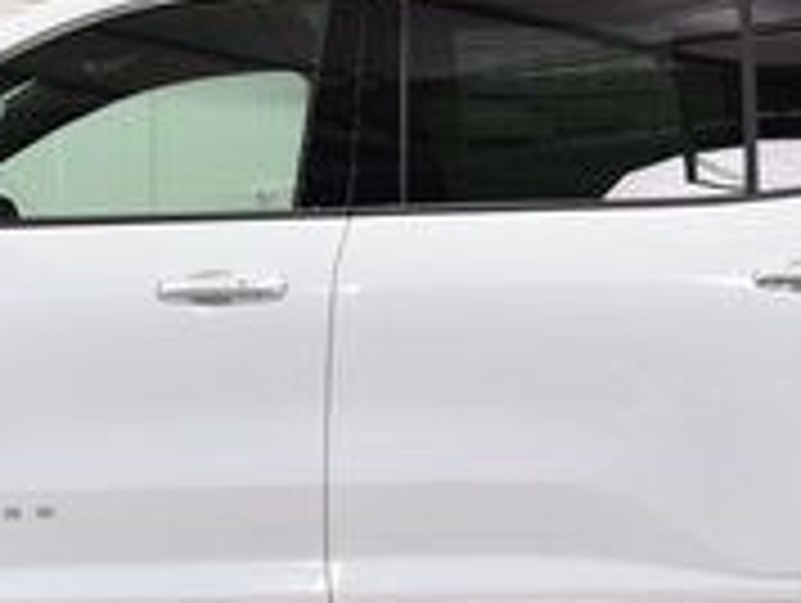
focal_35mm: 161
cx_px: 324
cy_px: 331
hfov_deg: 12.3
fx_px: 3724
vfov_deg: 9.3
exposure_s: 1/60
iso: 1250
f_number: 8
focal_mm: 31
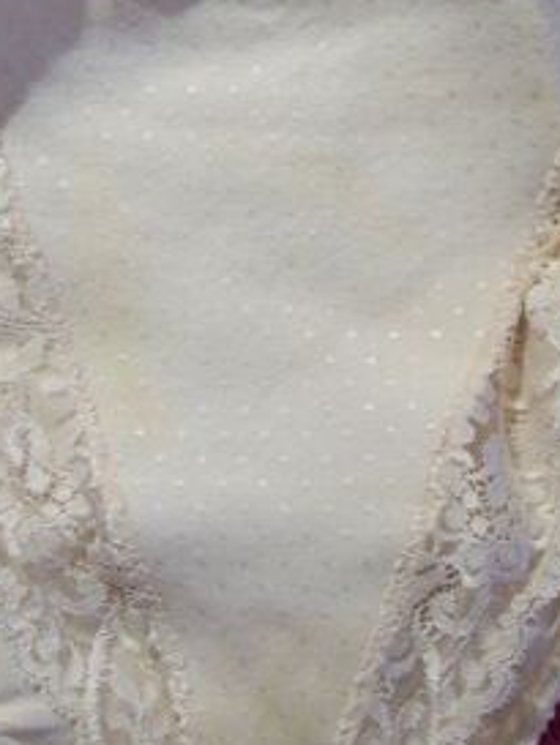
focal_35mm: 89
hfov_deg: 16.6
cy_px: 278
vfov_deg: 22.0
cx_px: 249
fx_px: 1918
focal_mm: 6.3
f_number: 2.8
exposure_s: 1/20
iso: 140
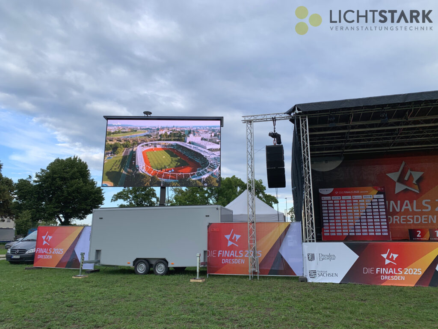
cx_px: 219
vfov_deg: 53.1
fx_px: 329
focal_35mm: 26
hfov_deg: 67.3
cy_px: 164
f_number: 1.8
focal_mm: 4.25
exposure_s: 1/11765
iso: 25
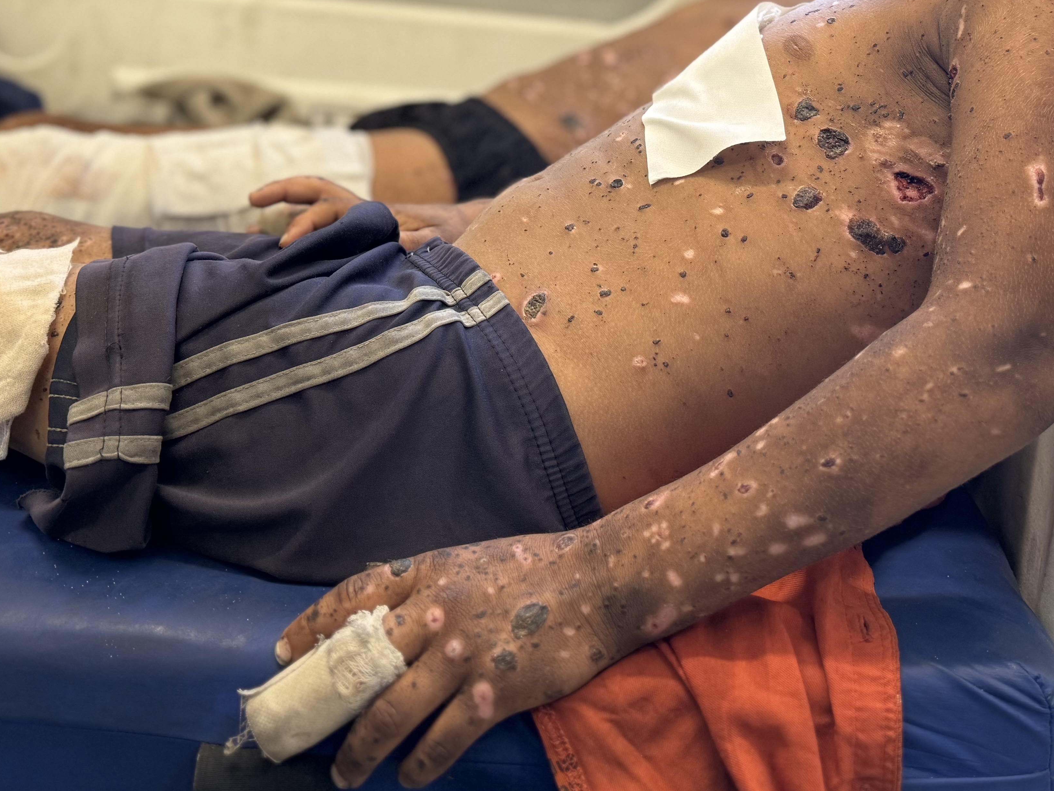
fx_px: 1279
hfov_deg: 44.7
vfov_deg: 33.2
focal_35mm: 42
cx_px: 604
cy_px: 136
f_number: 1.78
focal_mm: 6.76
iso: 125
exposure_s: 1/100
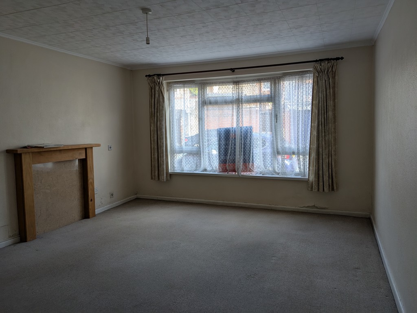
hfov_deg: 69.4
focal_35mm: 25
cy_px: 156
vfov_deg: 54.9
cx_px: 208
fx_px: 301
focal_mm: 5.43
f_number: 1.89
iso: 61
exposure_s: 1/100
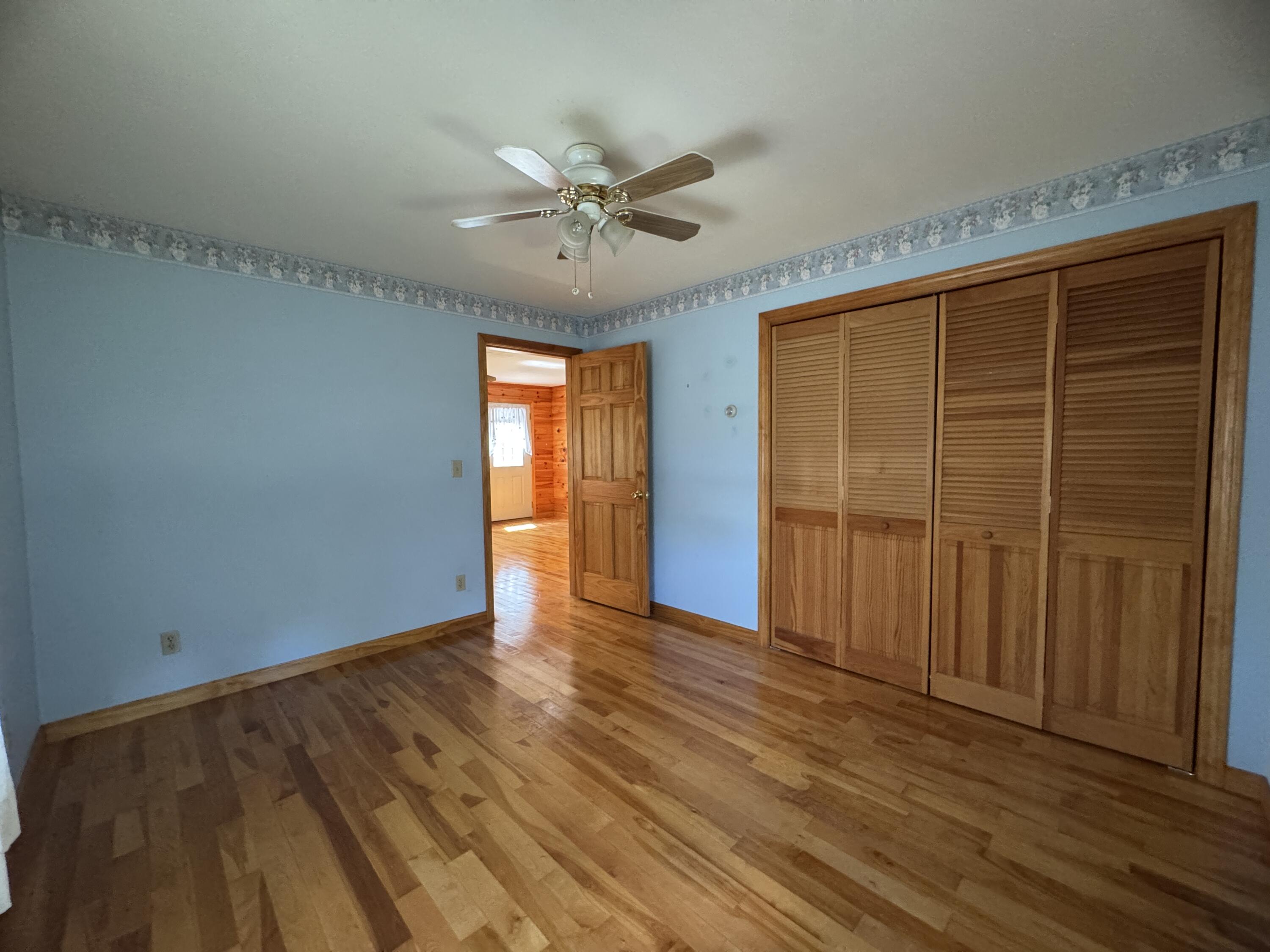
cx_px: 635
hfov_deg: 102.1
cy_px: 476
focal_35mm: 14
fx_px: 514
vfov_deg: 85.7
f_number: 2.2
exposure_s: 1/60
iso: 800
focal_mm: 2.22
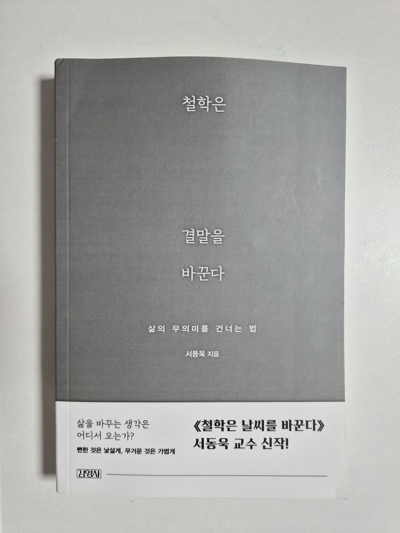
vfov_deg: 73.9
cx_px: 200
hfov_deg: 58.9
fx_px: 354
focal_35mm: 23
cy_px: 266
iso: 200
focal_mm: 5.4
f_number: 1.8
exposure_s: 1/120
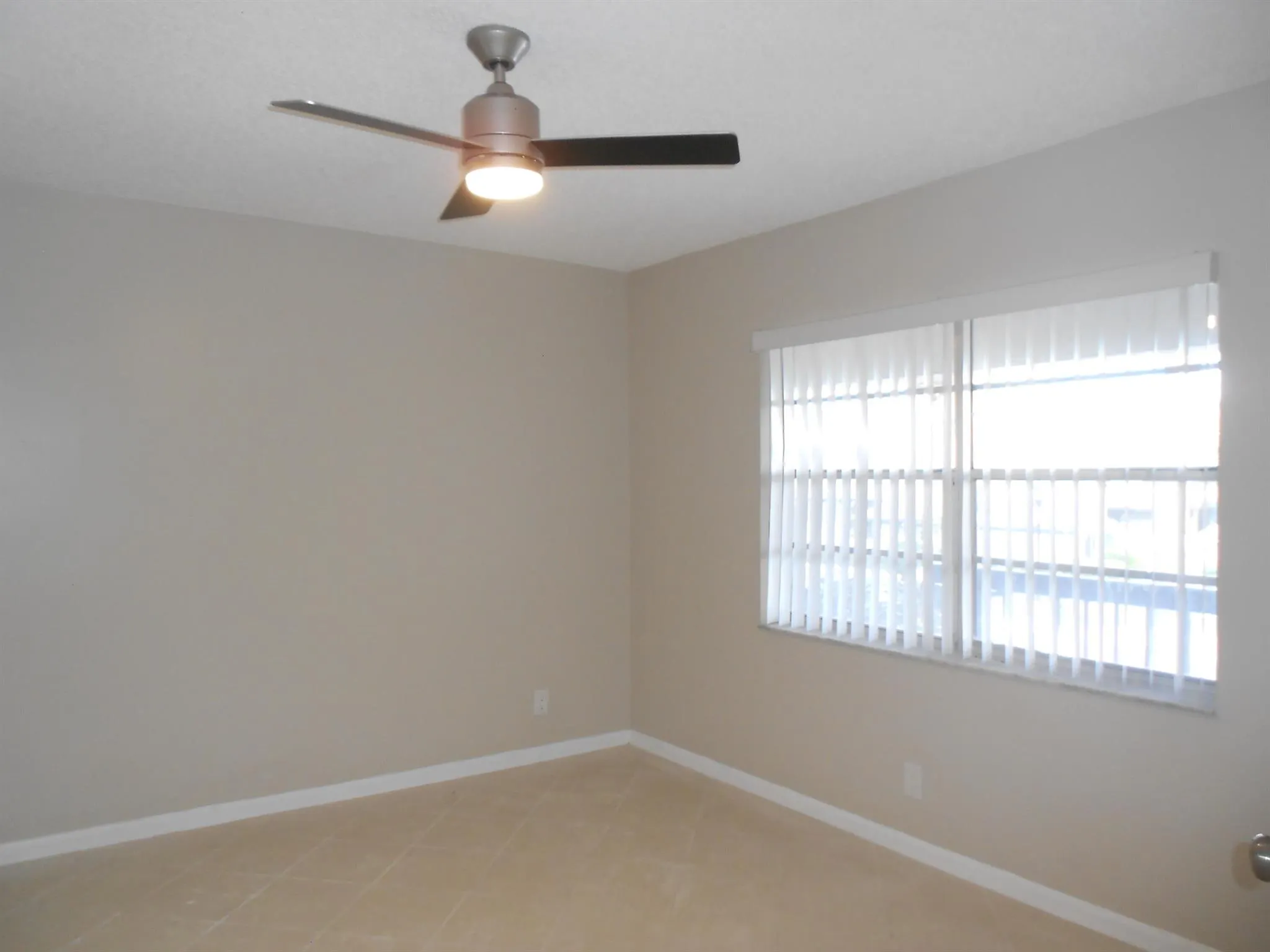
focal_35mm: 26
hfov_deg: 67.3
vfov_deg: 53.1
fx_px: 954
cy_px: 476
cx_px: 635
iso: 160
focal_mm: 4.6
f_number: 3.2
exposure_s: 1/30
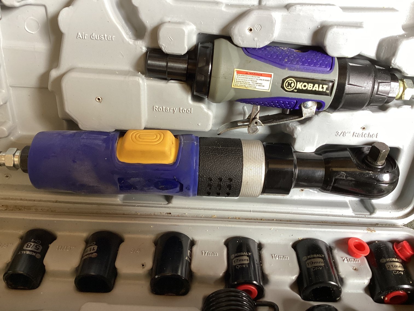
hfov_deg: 58.3
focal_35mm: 31
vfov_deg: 45.4
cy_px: 156
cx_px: 207
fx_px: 371
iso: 100
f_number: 2.4
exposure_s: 1/50
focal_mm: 3.3
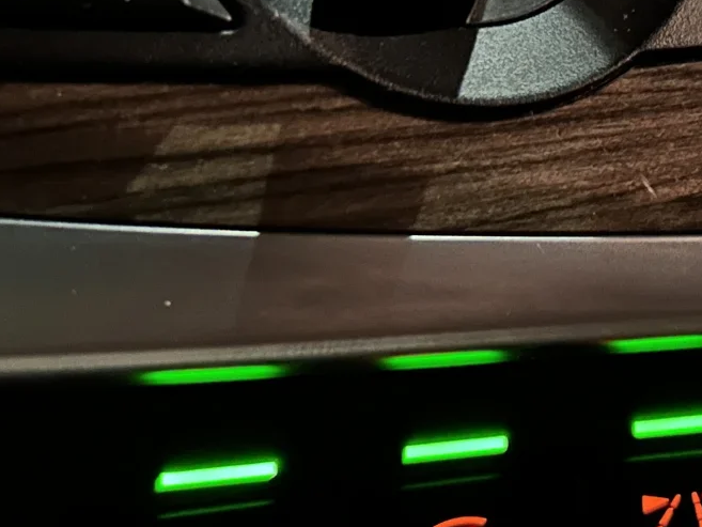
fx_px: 1542
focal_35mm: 76
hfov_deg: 25.1
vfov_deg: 19.1
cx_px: 580
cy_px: 52
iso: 1000
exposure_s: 1/9
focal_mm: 5.7
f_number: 1.5
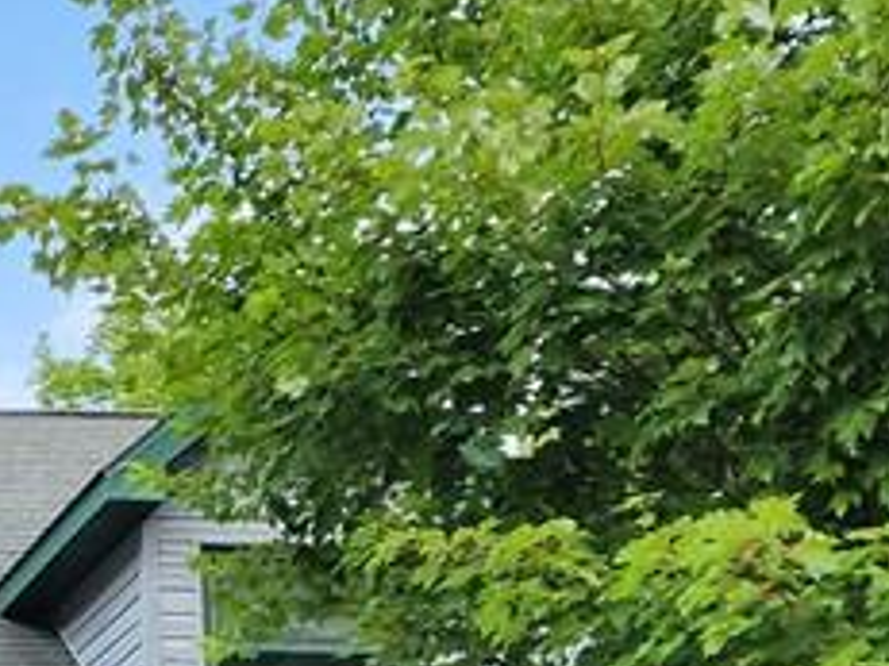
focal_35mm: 102
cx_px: -689
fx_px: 2618
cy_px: 909
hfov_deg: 16.3
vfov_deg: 13.8
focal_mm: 6.4
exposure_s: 1/180
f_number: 1.8
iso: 20
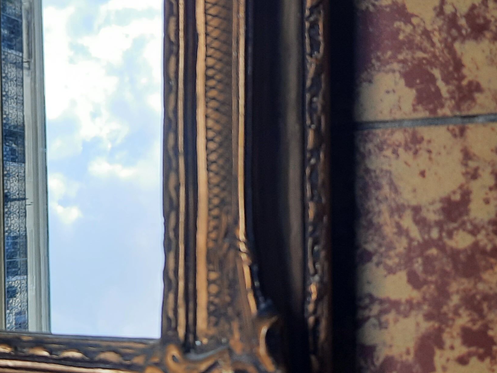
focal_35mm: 61
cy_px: 134
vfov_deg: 24.0
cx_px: 153
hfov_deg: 31.3
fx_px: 876
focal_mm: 4.6
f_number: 2
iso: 32
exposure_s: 1/559
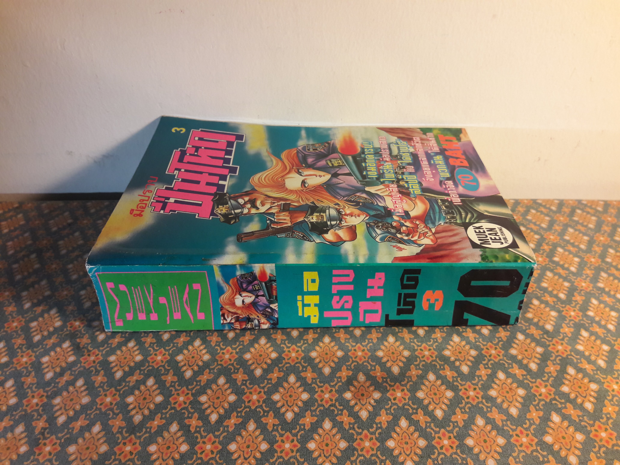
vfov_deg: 49.7
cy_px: 232
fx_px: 502
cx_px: 310
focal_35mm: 28
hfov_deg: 63.4
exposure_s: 1/33
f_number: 1.9
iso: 100
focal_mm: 3.7
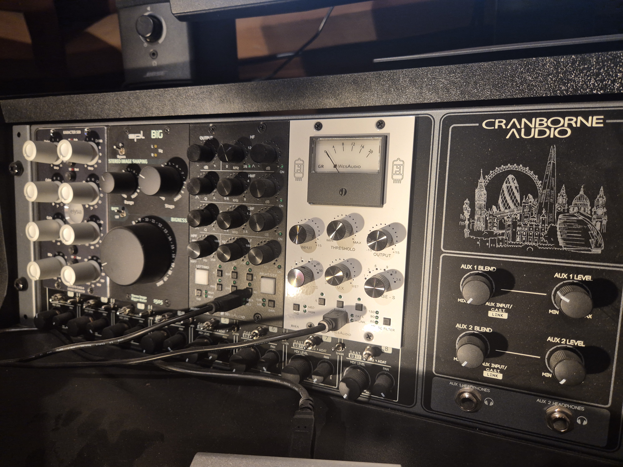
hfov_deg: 73.9
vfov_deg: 58.9
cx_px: 312
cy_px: 234
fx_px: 414
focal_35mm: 23
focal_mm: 5.4
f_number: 1.8
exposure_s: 1/100
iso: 320
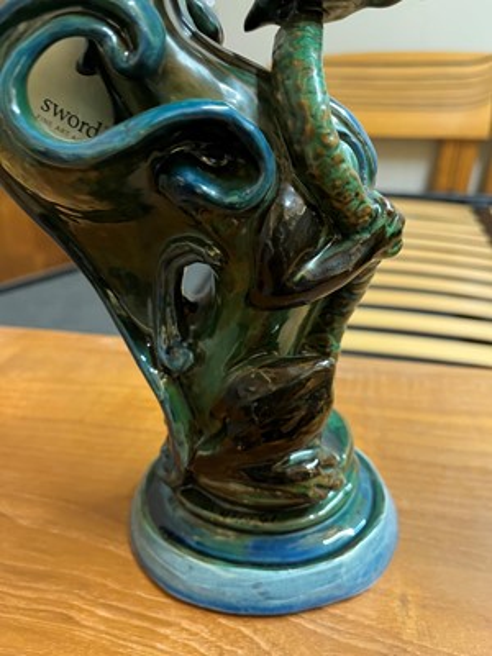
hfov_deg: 53.1
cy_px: 328
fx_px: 493
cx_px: 246
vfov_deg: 67.3
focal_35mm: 26
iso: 400
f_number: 1.6
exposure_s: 1/50
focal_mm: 5.1
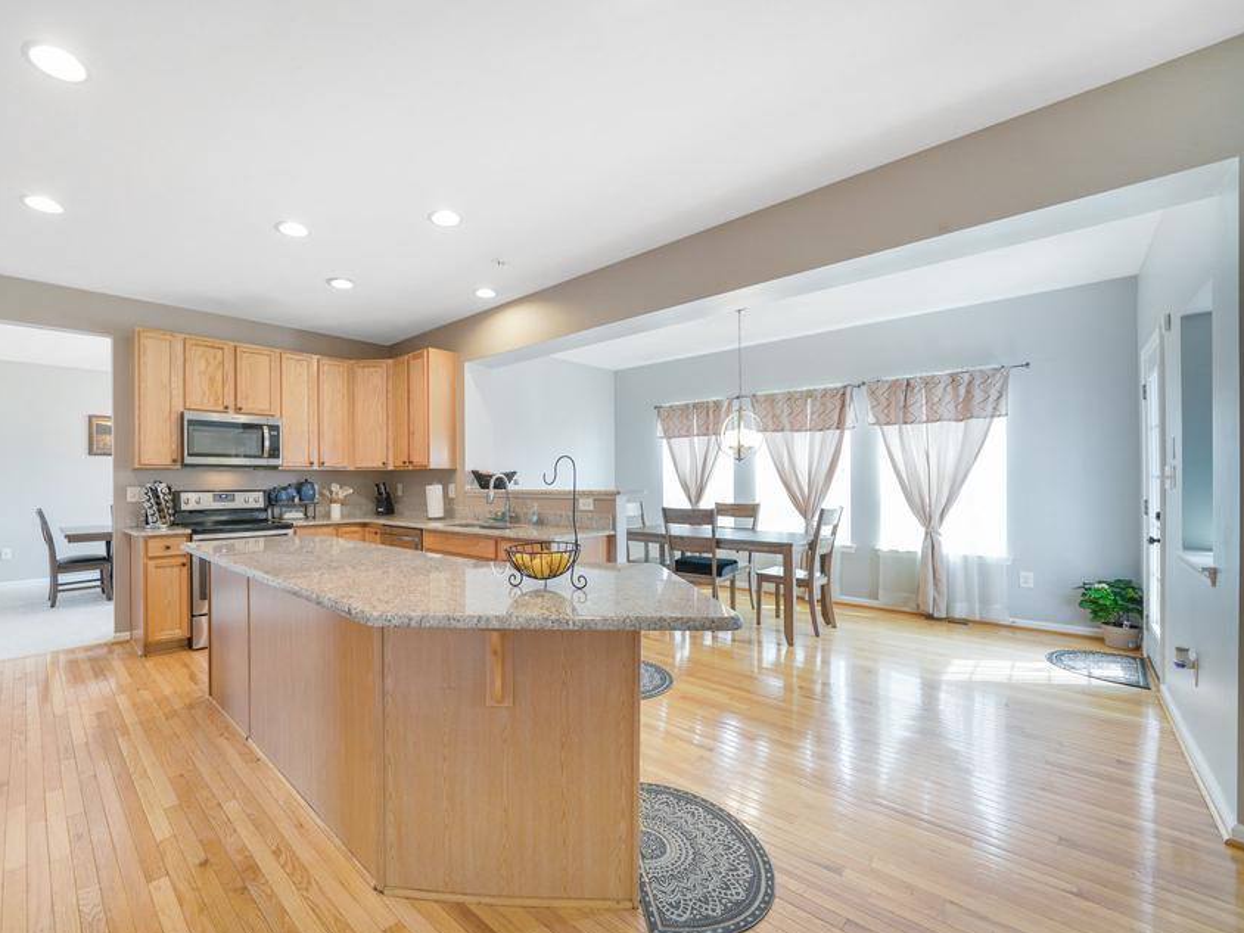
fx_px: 503
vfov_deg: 85.7
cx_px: 491
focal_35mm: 14
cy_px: 478
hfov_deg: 100.5
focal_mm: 12
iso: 200
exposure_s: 1/30
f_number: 4
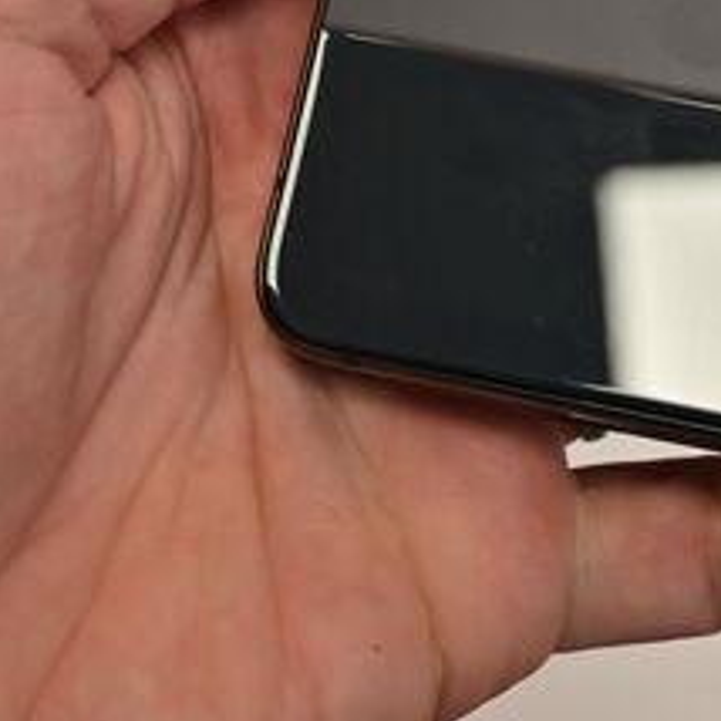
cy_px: 89
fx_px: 2503
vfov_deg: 16.2
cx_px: 586
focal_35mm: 106
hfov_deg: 16.3
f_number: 4.8
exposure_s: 1/50
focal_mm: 29
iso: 200
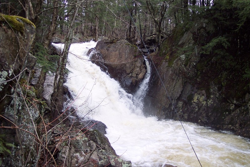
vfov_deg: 32.6
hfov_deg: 47.4
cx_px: 125
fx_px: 285
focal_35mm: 41
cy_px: 78
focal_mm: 8
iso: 100
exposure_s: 1/90
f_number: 2.8
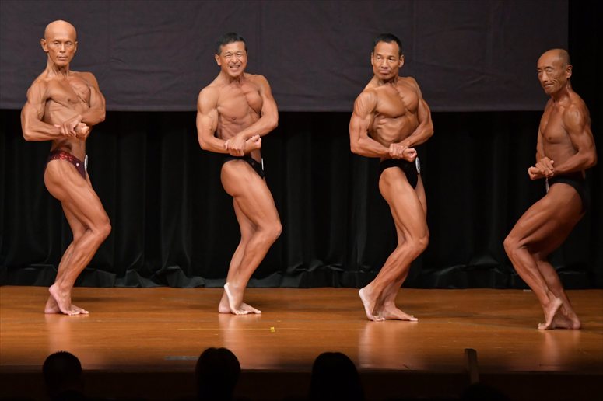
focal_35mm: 255
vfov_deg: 5.4
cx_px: 302
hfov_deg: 8.1
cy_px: 200
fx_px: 4269
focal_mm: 170
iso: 5000
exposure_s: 1/400
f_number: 5.6
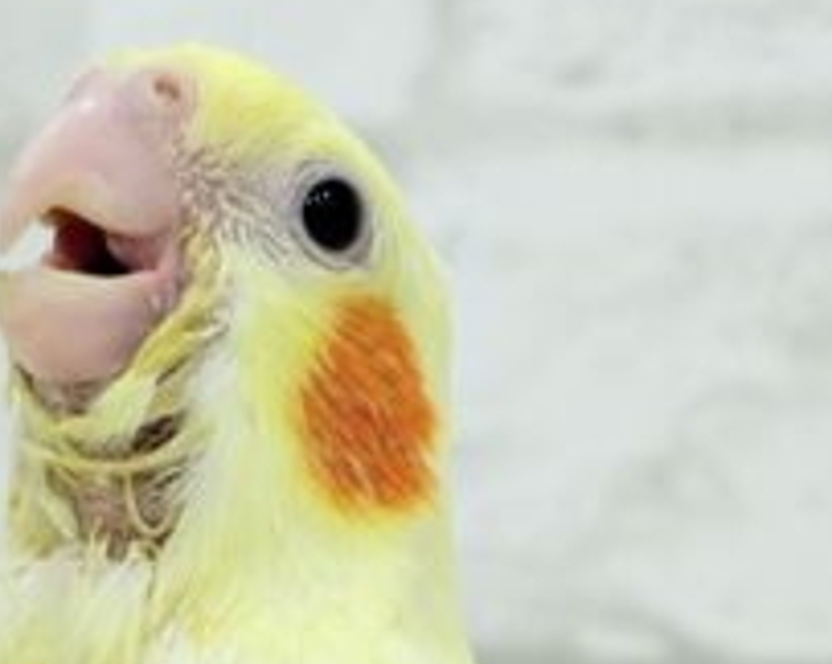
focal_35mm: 160
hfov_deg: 12.1
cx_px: 434
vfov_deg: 9.5
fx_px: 3936
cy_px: 795
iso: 64
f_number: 1.6
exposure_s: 1/100
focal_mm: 5.96
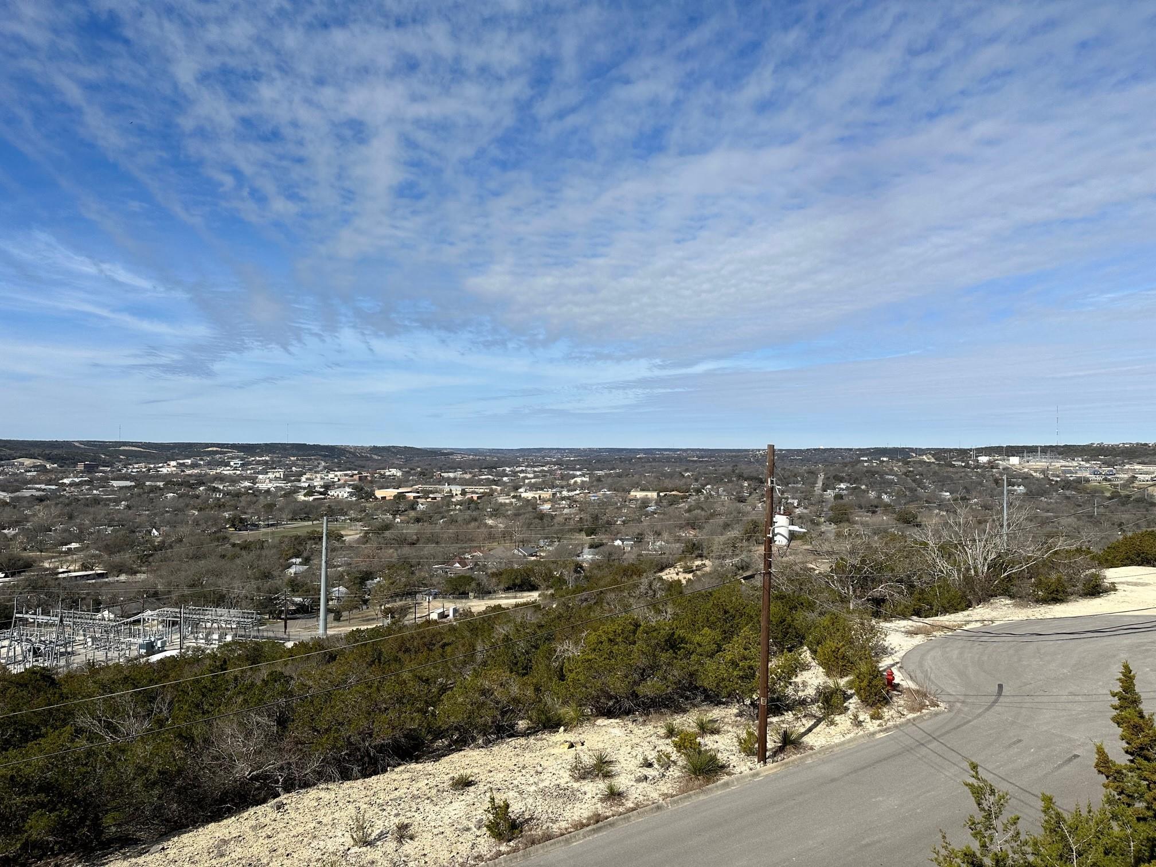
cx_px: 578
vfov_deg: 56.8
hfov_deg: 71.6
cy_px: 434
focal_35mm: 24
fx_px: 801
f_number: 1.78
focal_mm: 6.86
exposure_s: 1/7042
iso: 80
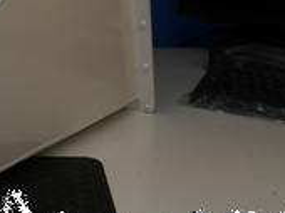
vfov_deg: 13.0
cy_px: 34
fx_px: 929
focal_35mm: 113
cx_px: -28
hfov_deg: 16.9
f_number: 7.1
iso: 400
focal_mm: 24
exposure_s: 1/60
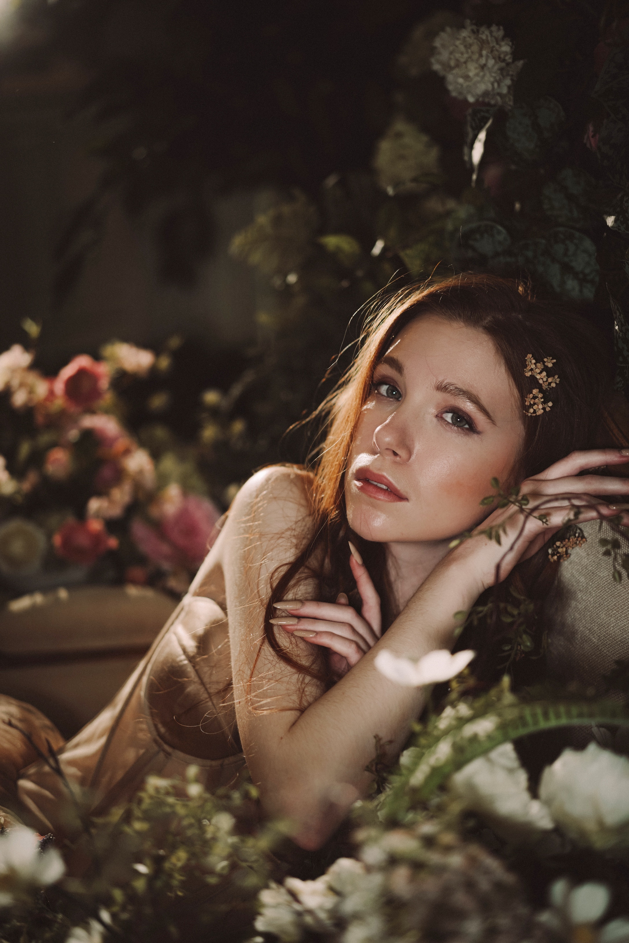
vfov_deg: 36.2
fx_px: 1441
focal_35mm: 55
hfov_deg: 24.6
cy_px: 472
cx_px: 314
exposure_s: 1/320
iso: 250
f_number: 1.8
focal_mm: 55
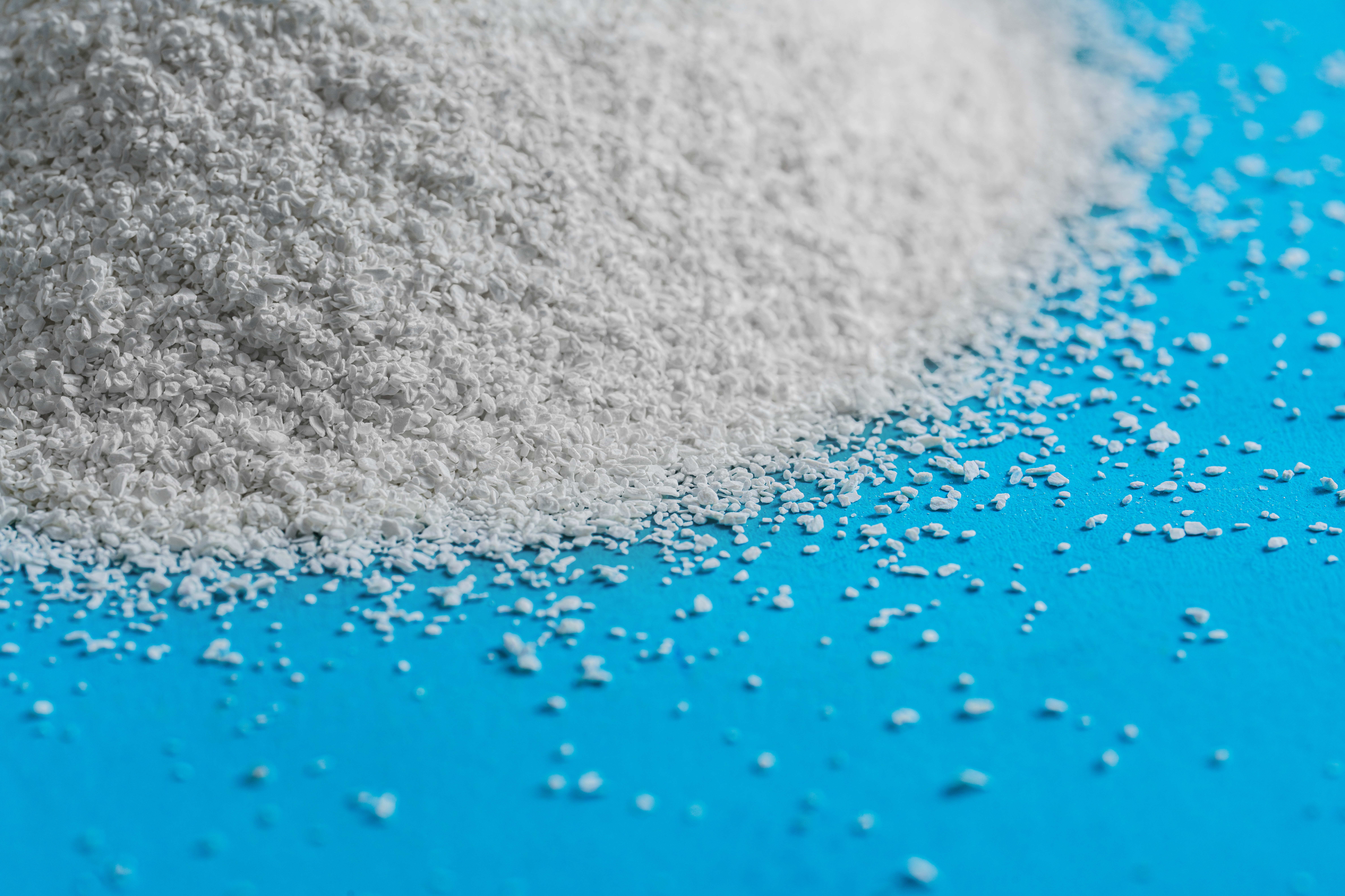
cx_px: 672
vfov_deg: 13.0
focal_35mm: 105
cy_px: 448
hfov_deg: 19.5
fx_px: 3923
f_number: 10
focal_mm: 105
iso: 320
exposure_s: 1/125
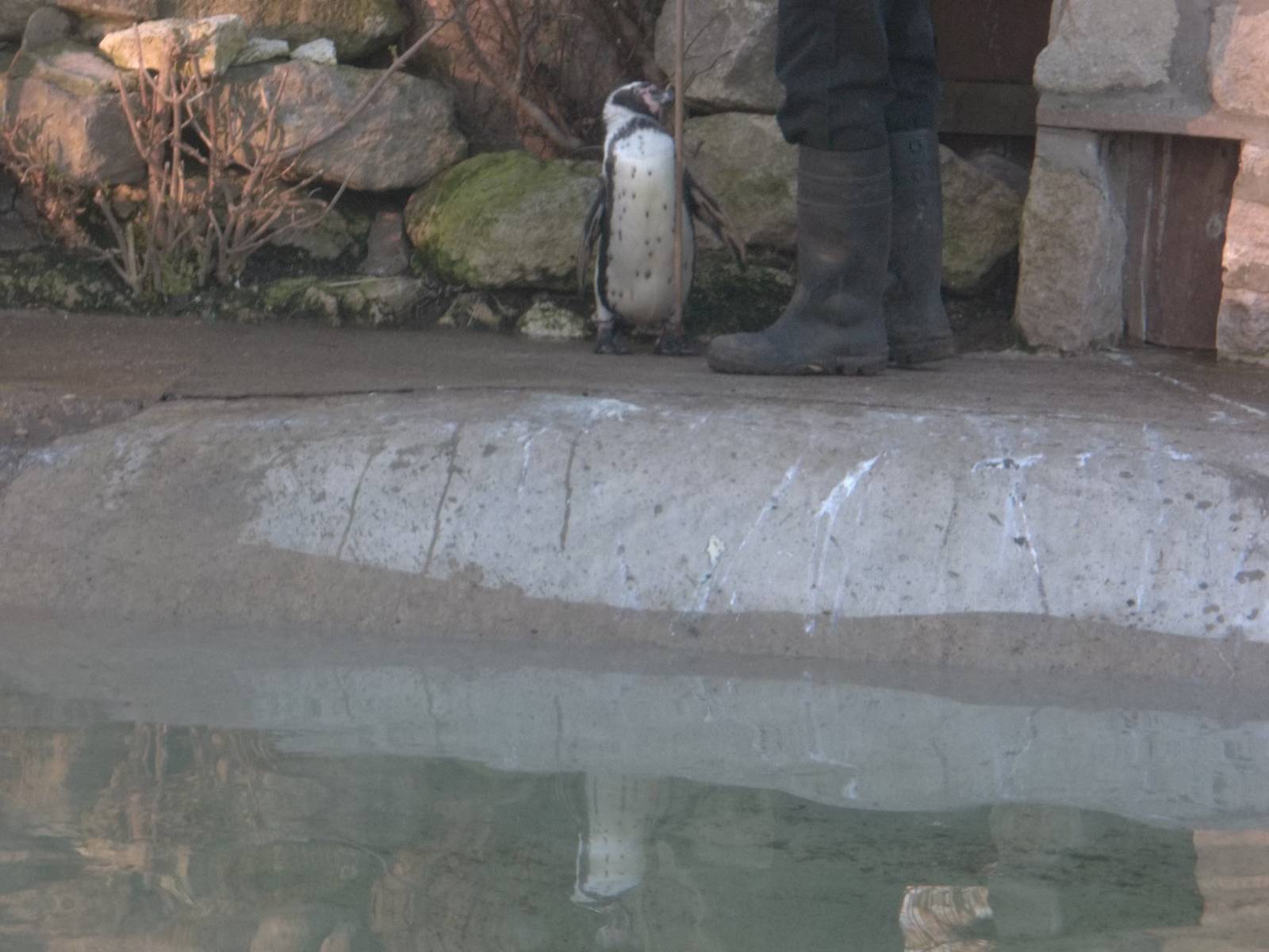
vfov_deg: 9.0
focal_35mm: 165
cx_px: 634
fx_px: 6049
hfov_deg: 12.0
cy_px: 476
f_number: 5.9
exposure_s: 1/40
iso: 160
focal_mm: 29.5
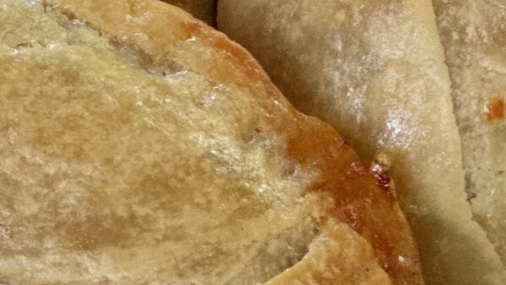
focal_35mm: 360
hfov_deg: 6.0
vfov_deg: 3.4
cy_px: -187
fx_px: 4831
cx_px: 148
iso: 250
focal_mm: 9
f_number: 2.8
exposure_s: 1/121
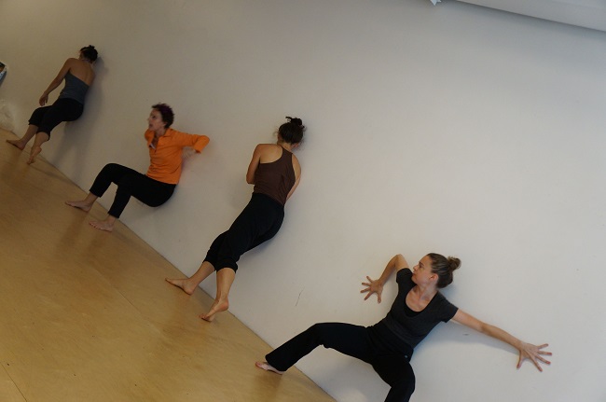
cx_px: 303
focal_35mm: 39
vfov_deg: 34.1
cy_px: 201
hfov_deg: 49.6
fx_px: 655
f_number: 4
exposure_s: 1/60
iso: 1250
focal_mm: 26
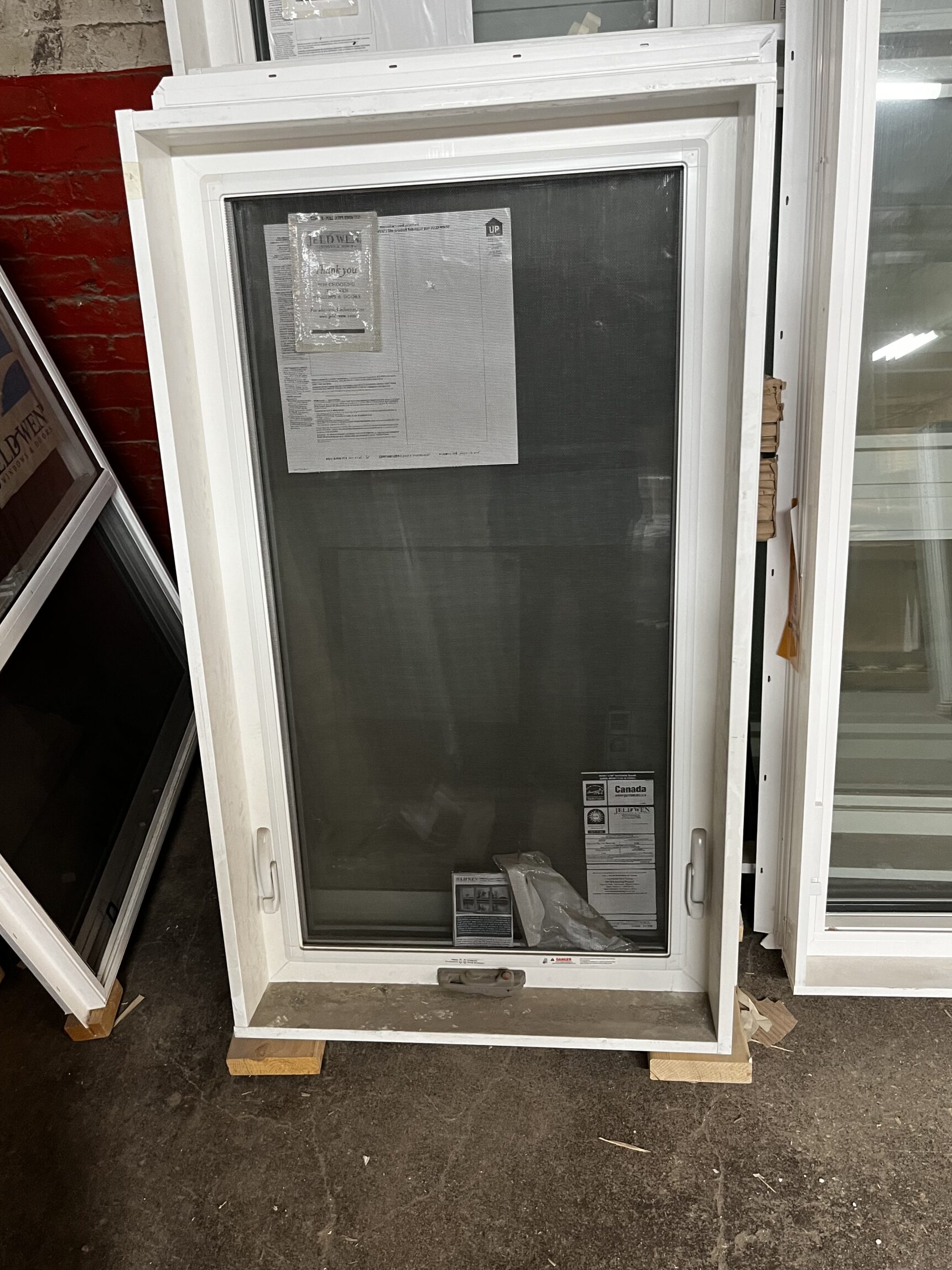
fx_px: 1063
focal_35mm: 29
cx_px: 446
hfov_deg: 48.2
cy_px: 674
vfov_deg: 61.6
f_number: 1.6
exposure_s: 1/60
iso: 250
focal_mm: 5.1
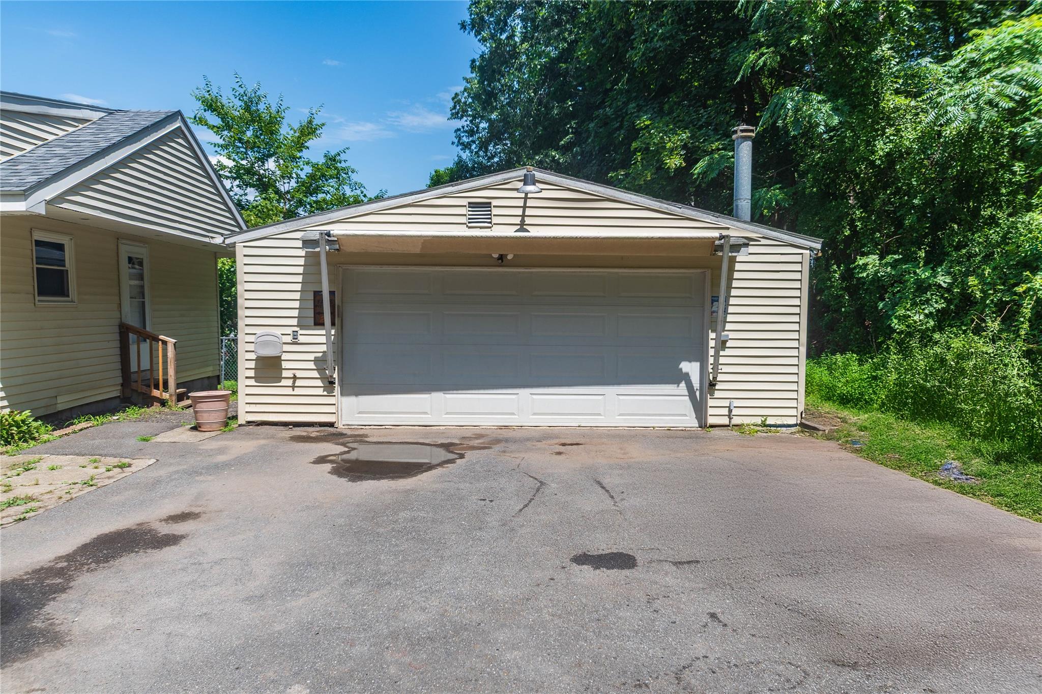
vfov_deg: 53.1
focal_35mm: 24
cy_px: 347
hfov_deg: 73.7
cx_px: 521
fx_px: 695
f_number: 7.1
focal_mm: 16
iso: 100
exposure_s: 1/320
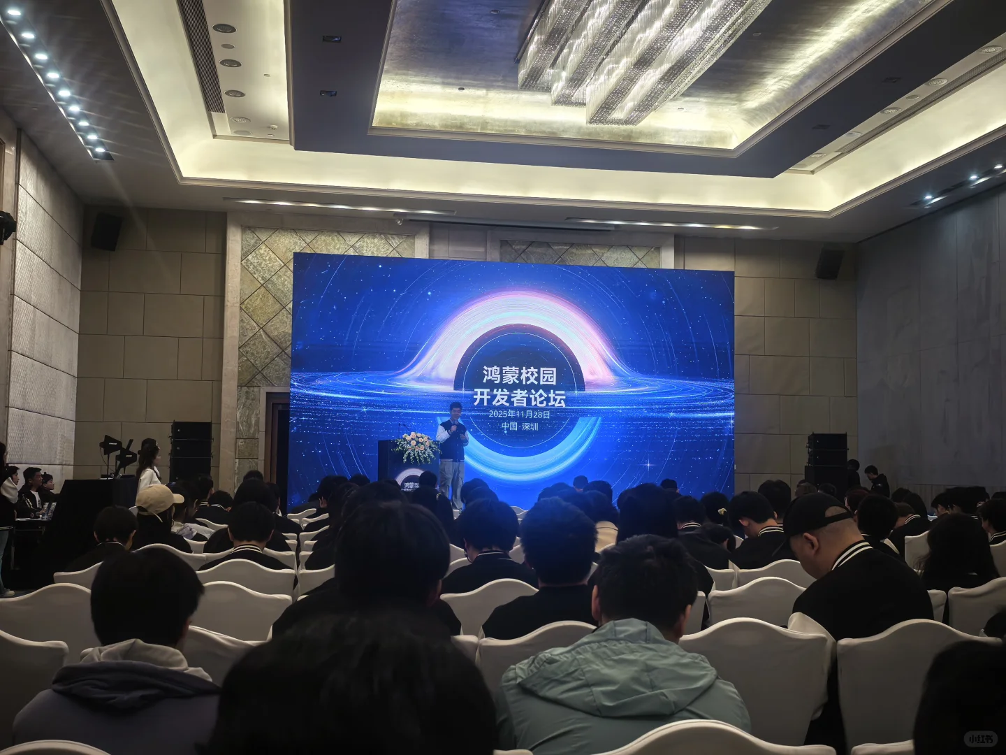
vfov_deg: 36.8
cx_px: 503
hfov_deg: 47.9
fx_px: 1133
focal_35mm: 39
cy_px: 378
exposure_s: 1/100
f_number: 2
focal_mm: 6.98
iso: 64
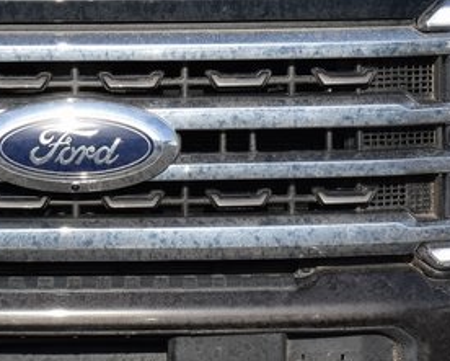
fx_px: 3127
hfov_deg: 8.2
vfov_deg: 6.6
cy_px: 138
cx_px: 54
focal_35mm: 235
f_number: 11
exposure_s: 1/400
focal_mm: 45
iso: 400
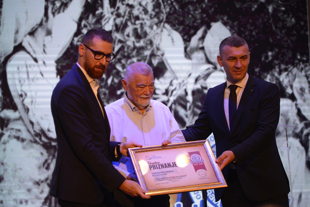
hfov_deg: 17.6
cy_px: 104
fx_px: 999
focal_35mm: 116
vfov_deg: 11.8
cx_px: 155
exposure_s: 1/200
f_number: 3.8
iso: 1600
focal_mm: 116
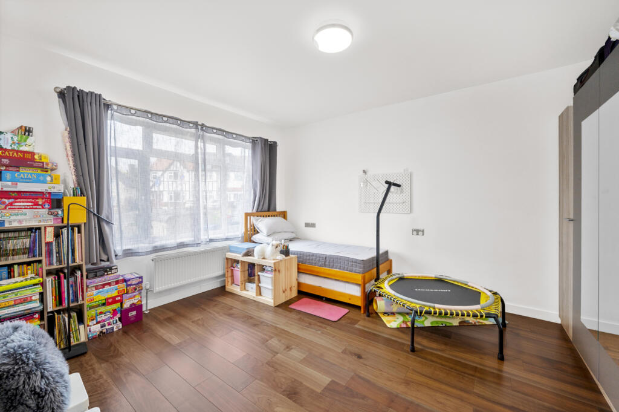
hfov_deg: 104.3
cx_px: 310
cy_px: 206
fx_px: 241
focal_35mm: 14
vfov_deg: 81.1
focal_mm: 14
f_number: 16
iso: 200
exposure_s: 1/1.67
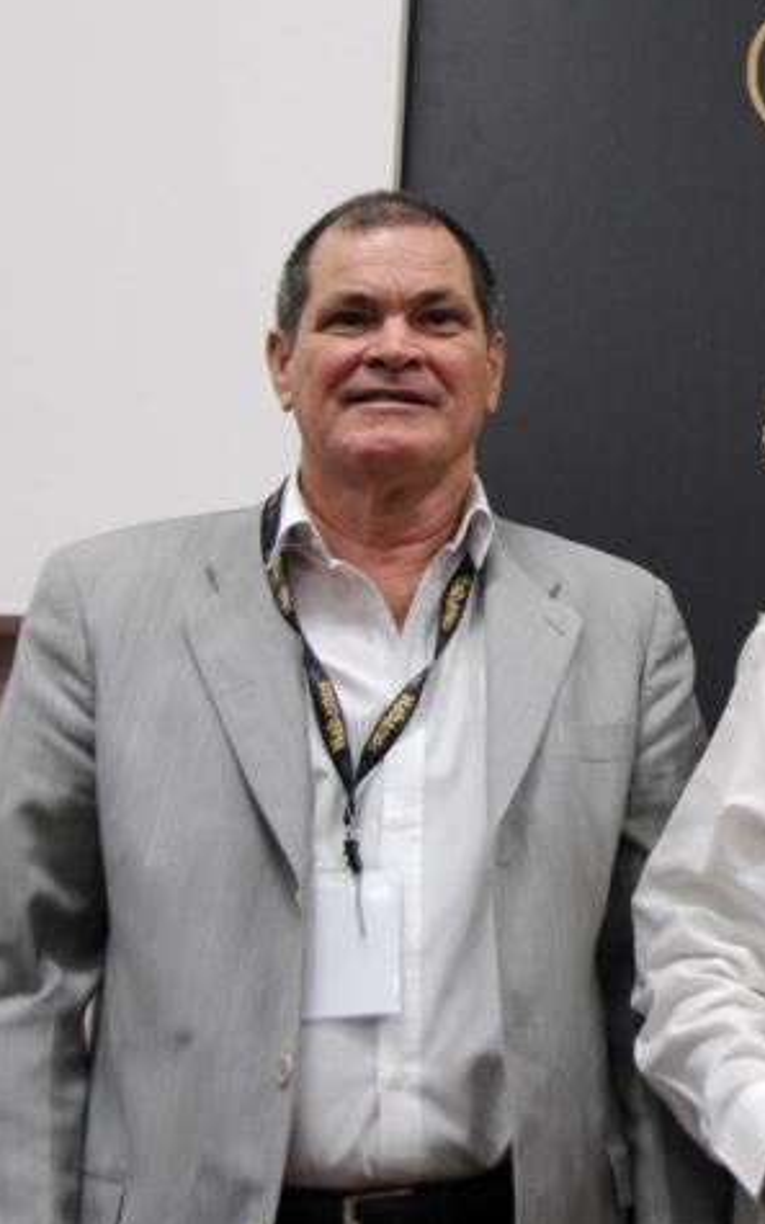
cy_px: 621
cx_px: 917
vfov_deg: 38.2
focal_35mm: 53
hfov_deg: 22.5
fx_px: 1767
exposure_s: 1/100
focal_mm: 22
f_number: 3.8
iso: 800
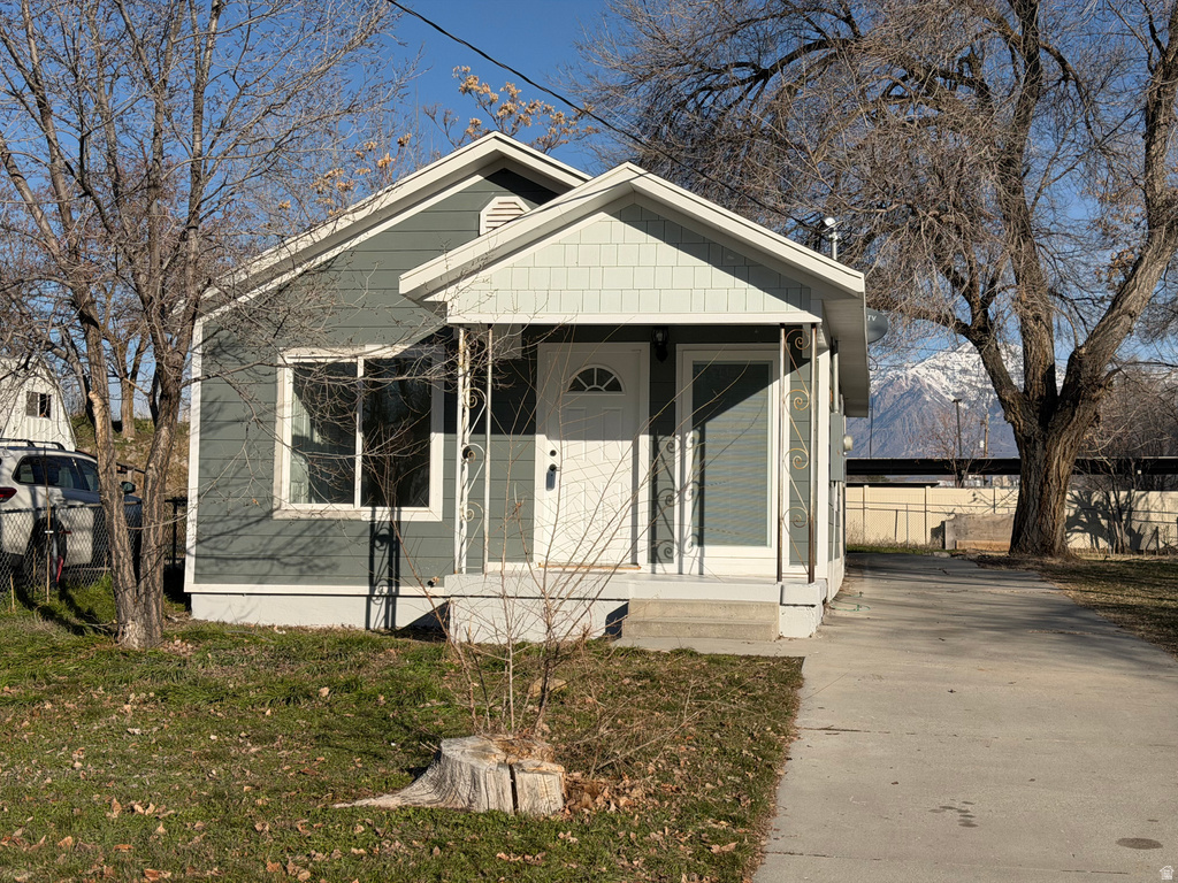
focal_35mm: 48
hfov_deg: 39.7
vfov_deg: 30.3
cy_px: 442
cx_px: 589
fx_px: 1633
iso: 64
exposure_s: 1/9901
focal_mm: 6.76
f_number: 1.78
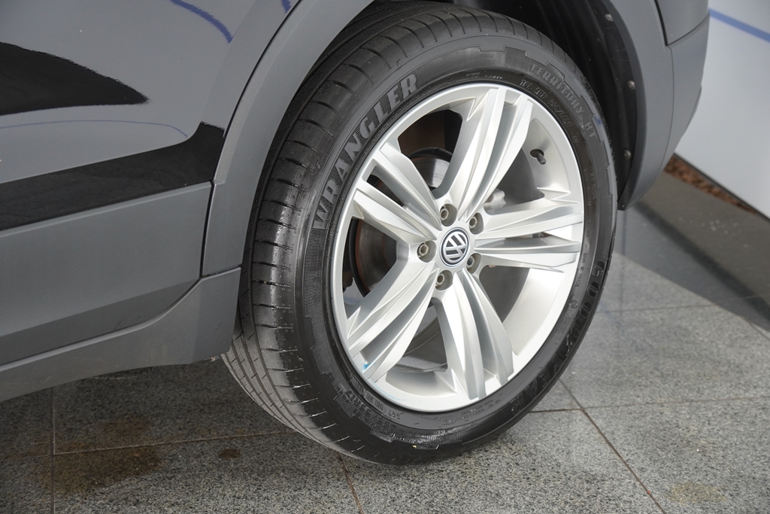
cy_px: 257
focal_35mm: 75
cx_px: 385
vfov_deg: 18.2
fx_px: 1604
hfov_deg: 27.0
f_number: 4
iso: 640
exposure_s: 1/160
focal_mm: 50
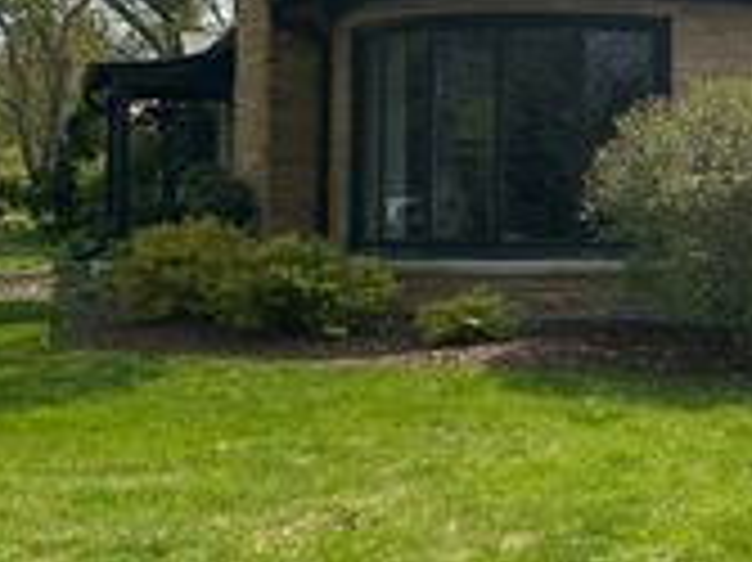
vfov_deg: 20.3
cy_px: 151
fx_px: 1563
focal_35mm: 72
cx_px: 878
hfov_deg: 24.7
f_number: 1.78
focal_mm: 6.86
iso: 80
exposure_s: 1/5525
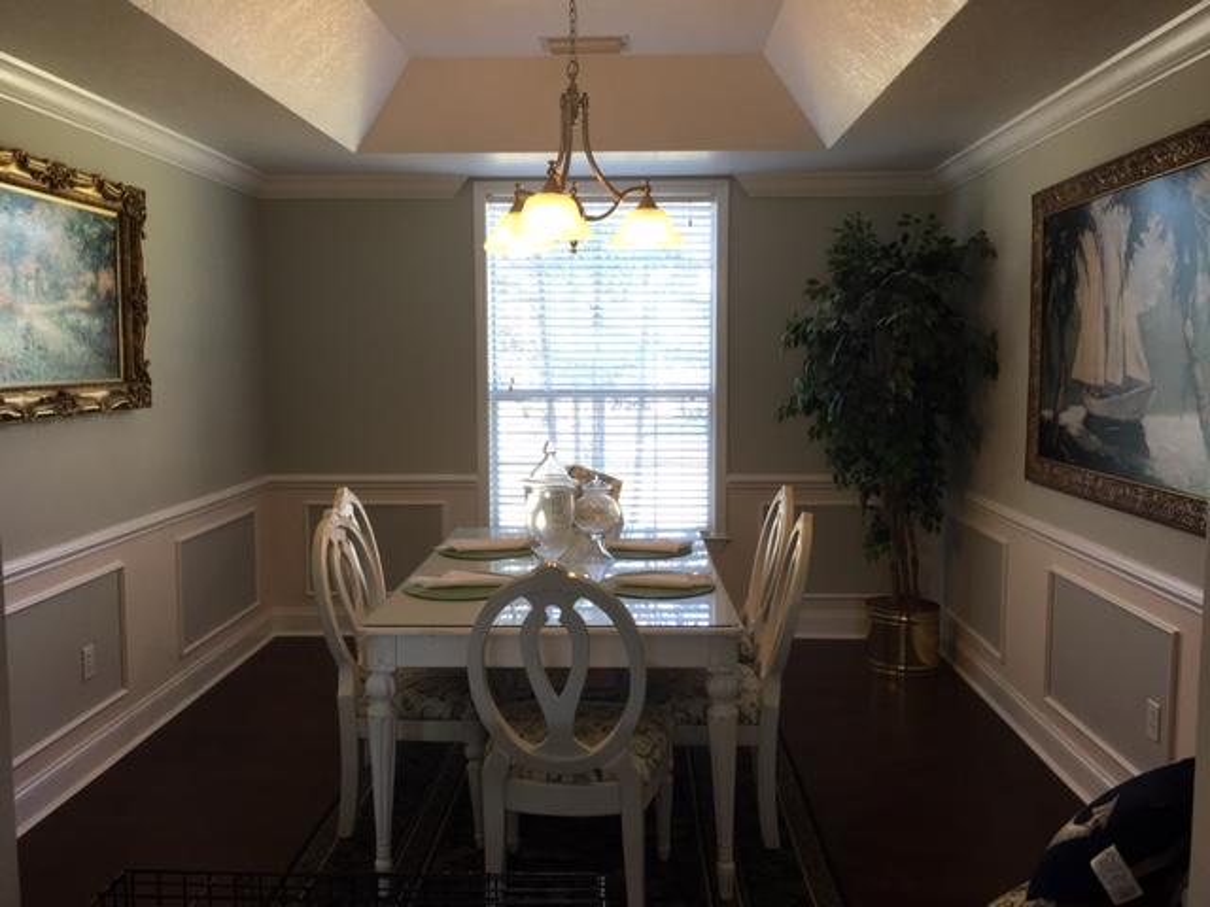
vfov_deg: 48.2
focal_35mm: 29
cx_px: 605
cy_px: 454
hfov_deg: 61.7
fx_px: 1014
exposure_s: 1/30
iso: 40
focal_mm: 4.15
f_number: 2.2
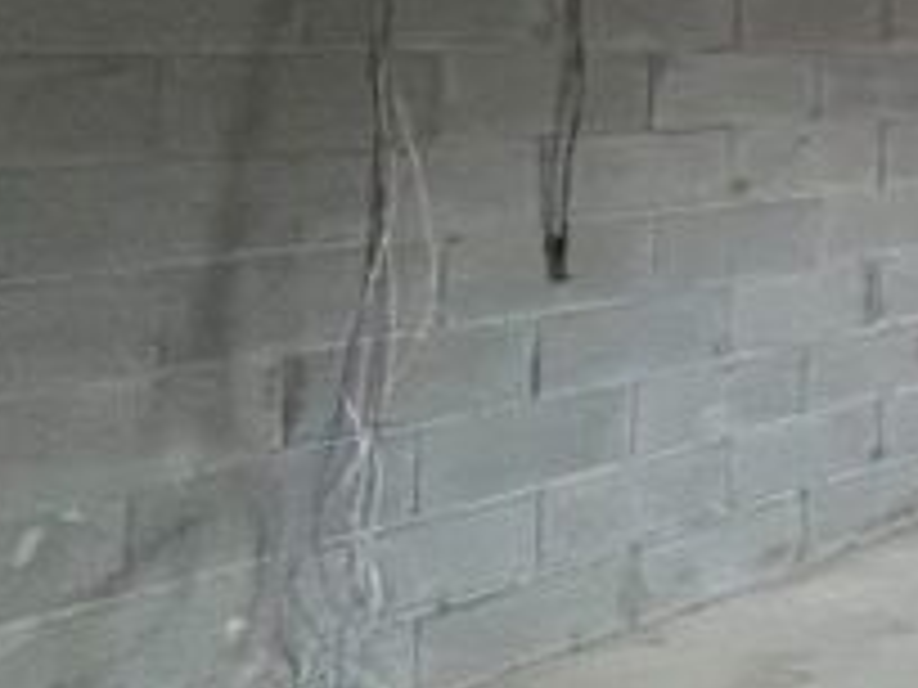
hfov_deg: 21.0
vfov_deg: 27.0
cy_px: 4
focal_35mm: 51
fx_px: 1352
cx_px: 1728
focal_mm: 1.57
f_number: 1.8
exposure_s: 1/60
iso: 320
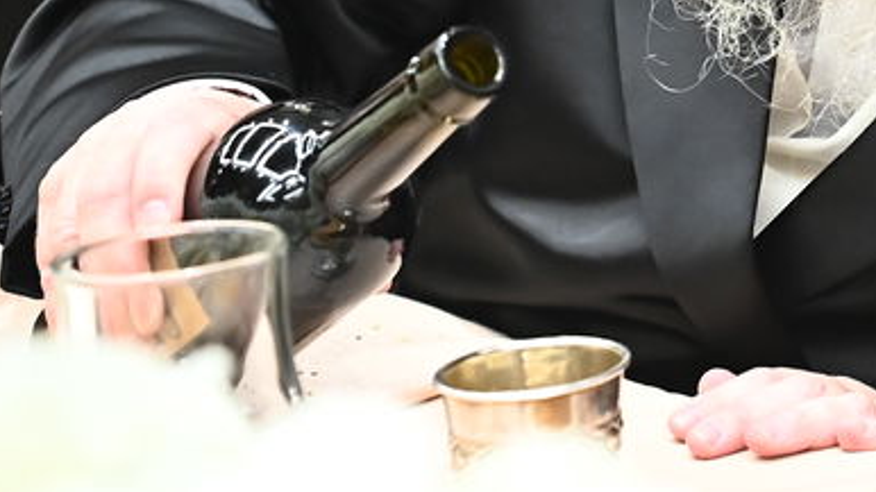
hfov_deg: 15.4
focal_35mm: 129
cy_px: -306
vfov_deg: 9.1
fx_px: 2996
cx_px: 1319
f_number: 3.5
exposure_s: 1/160
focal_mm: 34
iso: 3200
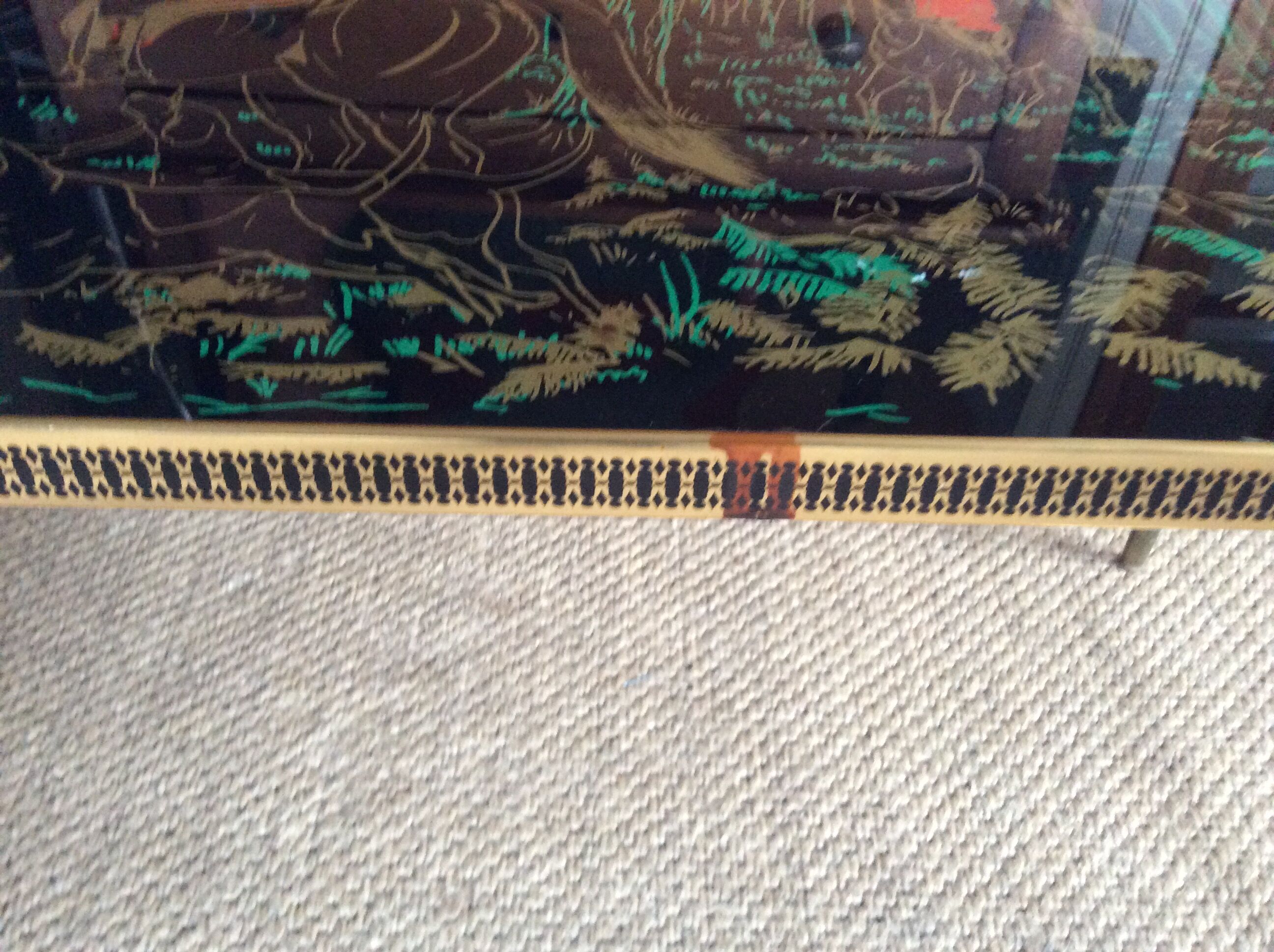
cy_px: 476
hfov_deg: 56.9
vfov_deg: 44.1
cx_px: 637
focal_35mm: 32
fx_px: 1176
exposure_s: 1/17
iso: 320
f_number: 2.4
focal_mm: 3.3
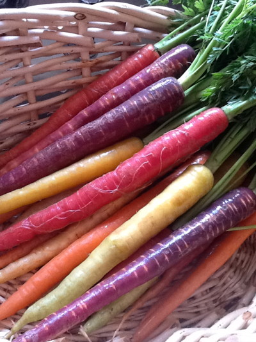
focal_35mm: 44
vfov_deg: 42.9
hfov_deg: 32.9
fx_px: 434
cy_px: 171
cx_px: 128
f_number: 2.4
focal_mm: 2.03
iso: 200
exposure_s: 1/30
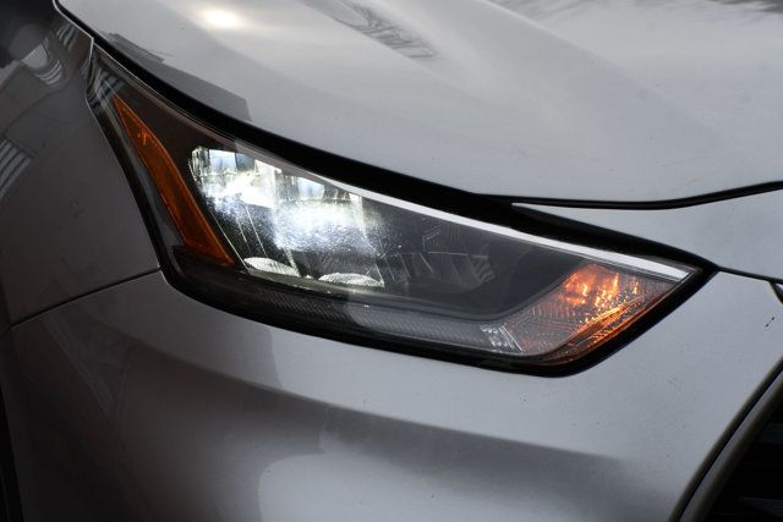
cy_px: 261
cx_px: 392
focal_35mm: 120
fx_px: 2610
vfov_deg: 11.4
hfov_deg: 17.1
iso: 110
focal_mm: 80
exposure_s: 1/250
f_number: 8
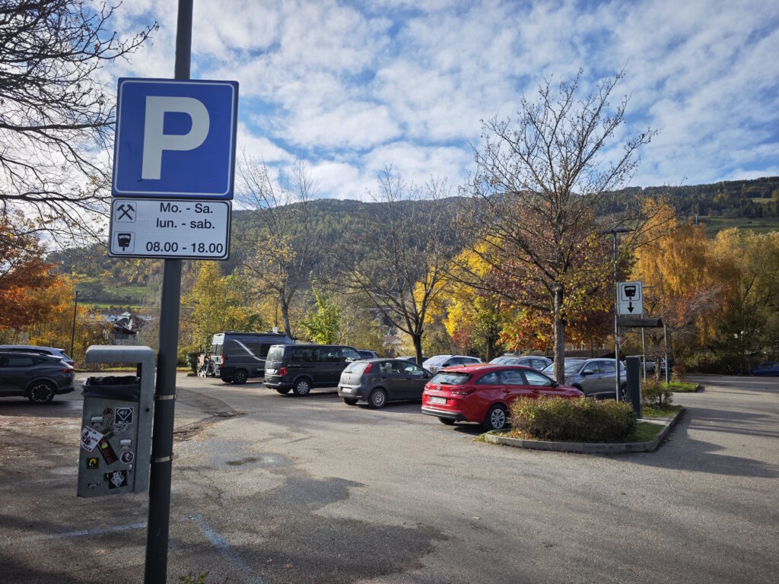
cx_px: 390
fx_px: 518
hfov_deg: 73.9
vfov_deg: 58.9
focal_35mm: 23
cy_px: 292
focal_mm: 8.72
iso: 50
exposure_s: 1/1105
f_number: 2
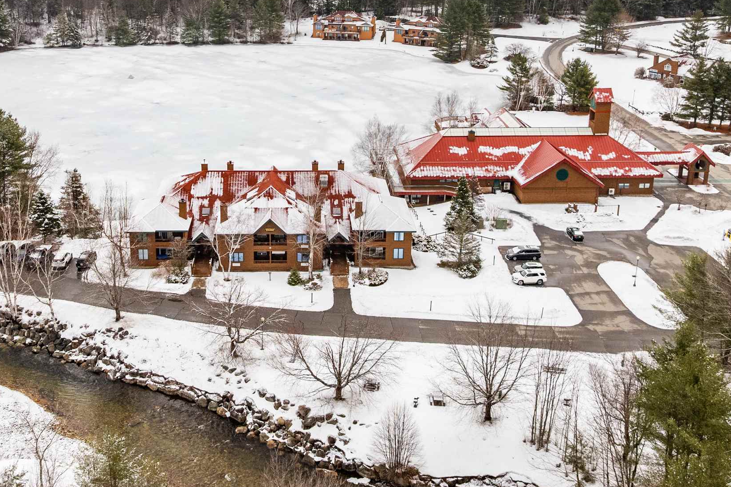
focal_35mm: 41
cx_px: 274
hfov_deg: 47.0
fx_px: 832
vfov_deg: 32.1
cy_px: 128
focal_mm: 8.38
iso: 200
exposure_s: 1/60
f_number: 2.8
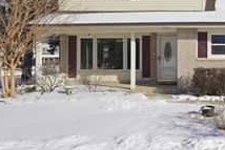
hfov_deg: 41.3
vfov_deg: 31.7
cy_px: 50
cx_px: 217
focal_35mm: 42
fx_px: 263
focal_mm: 18
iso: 100
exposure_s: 1/320
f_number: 10
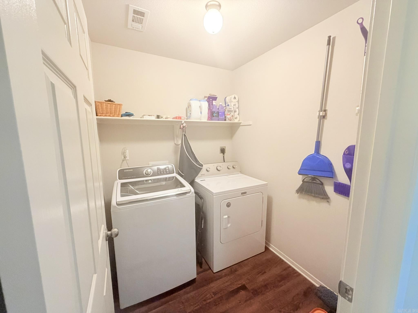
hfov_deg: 102.1
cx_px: 209
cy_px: 156
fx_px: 169
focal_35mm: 14
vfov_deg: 85.7
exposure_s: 1/60
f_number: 2.2
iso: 500
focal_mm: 2.22
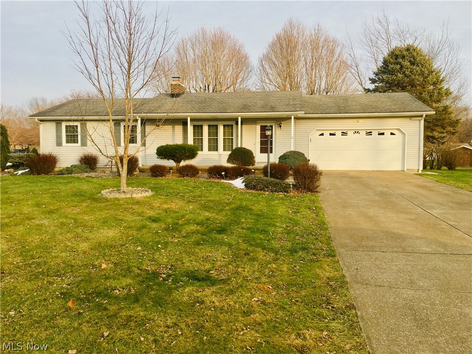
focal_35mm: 29
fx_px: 395
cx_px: 236
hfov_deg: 61.7
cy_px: 177
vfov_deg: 48.2
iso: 25
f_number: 2.2
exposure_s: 1/243
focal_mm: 4.15
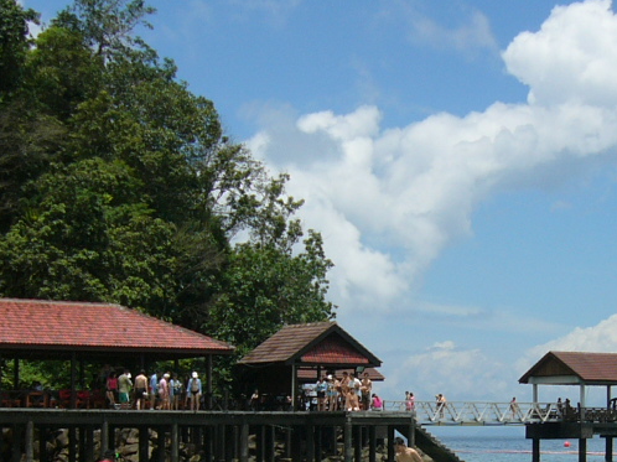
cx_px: 367
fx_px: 1603
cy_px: 393
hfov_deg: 21.8
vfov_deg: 16.2
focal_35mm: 90
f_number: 8
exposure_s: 1/320
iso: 50
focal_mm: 5.8
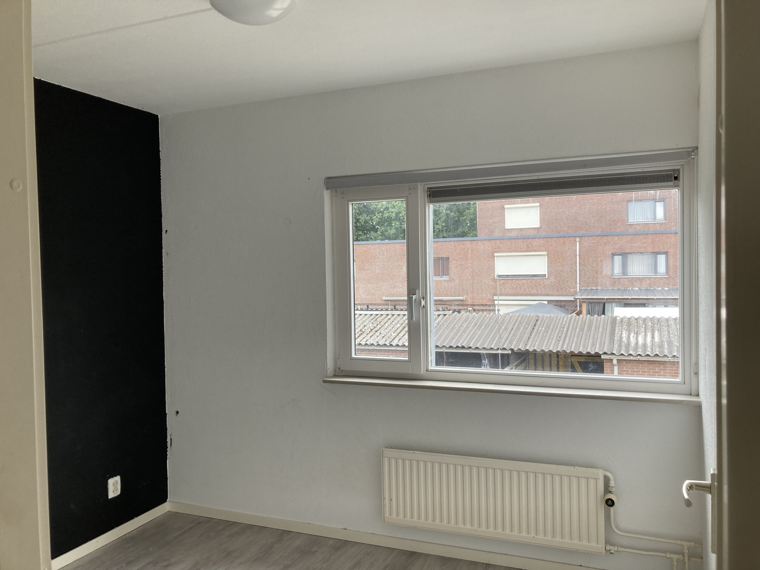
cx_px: 380
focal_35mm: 28
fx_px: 615
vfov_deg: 49.7
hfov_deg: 63.4
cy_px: 285
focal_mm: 3.99
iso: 32
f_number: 1.8
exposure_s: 1/121
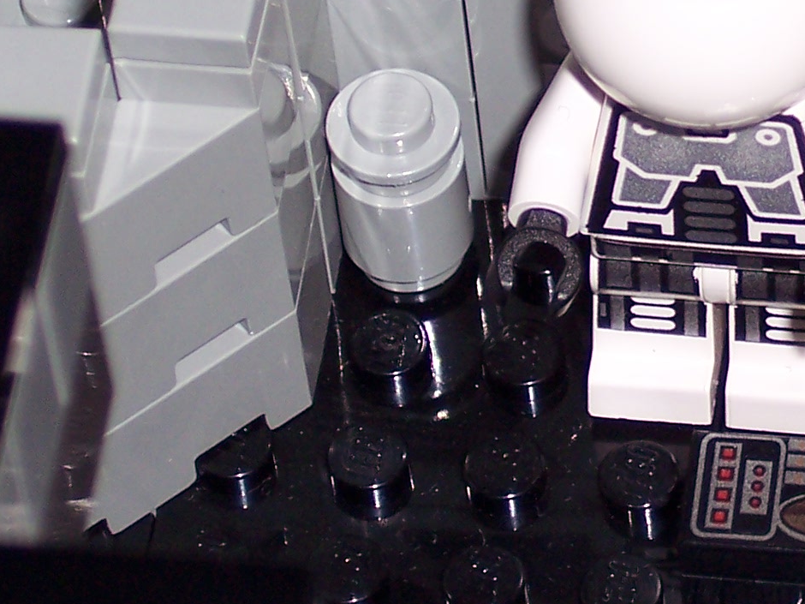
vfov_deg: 4.7
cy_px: 164
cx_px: 796
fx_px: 7349
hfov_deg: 6.3
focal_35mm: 316
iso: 100
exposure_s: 1/125
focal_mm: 21.3
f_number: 4.8
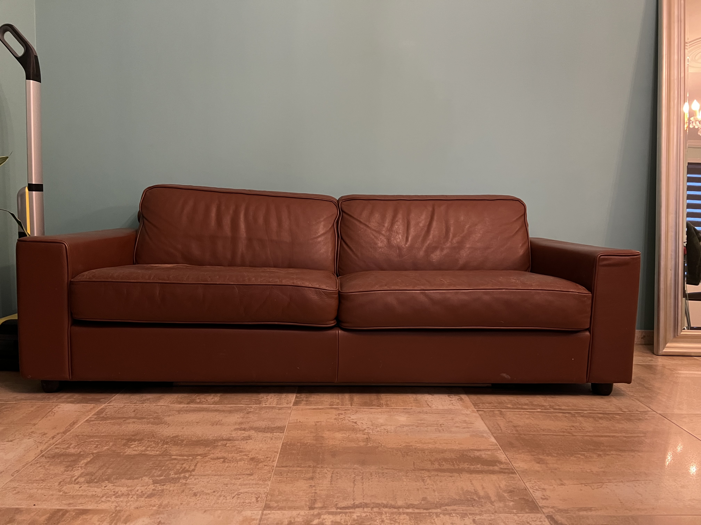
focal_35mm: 26
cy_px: 262
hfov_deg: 67.3
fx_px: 527
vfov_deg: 53.1
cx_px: 350
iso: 500
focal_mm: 5.7
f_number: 1.5
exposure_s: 1/33
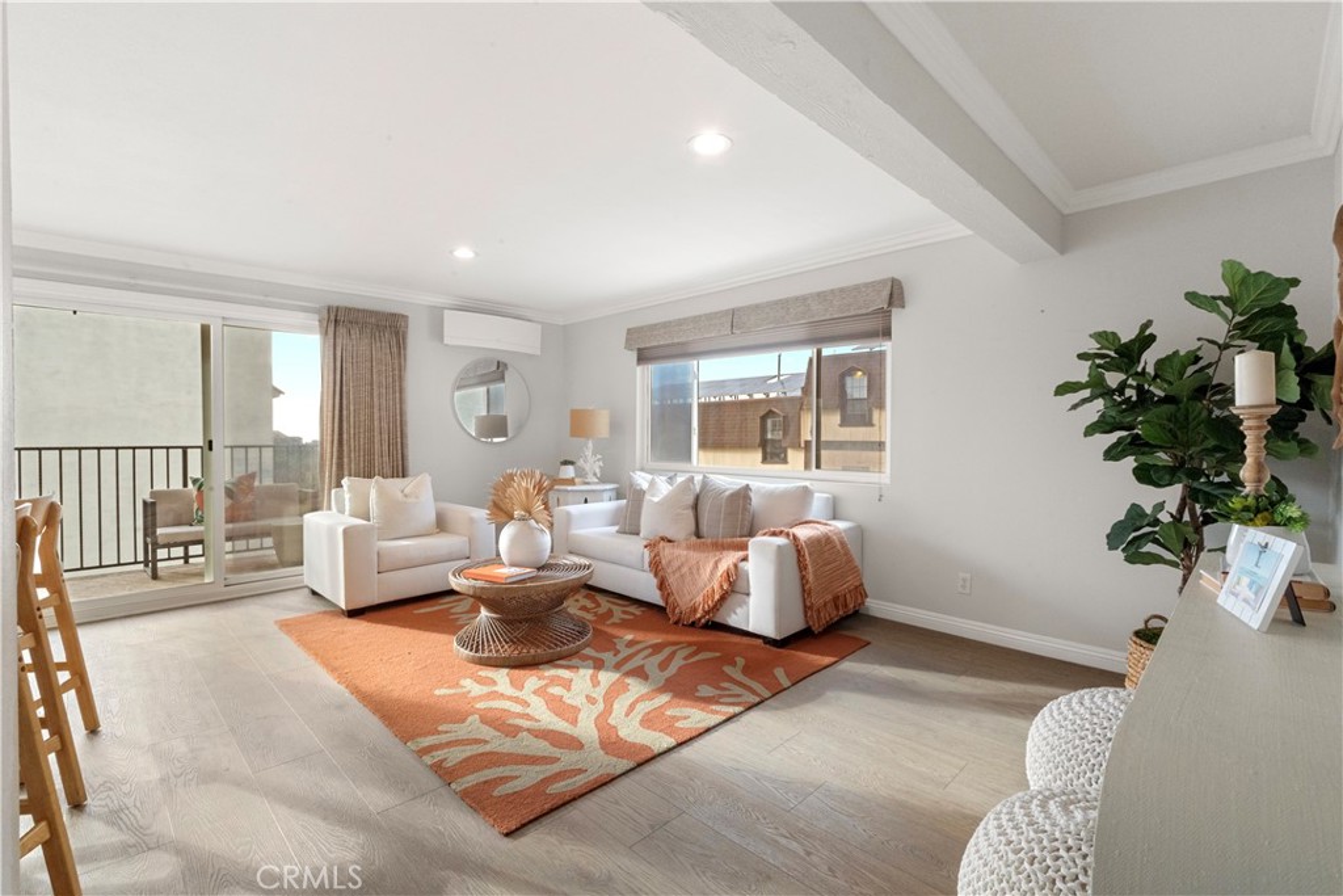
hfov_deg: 96.7
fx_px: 597
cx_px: 672
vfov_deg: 73.8
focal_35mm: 16
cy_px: 448
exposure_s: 1/30
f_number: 20
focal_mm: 16
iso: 5000
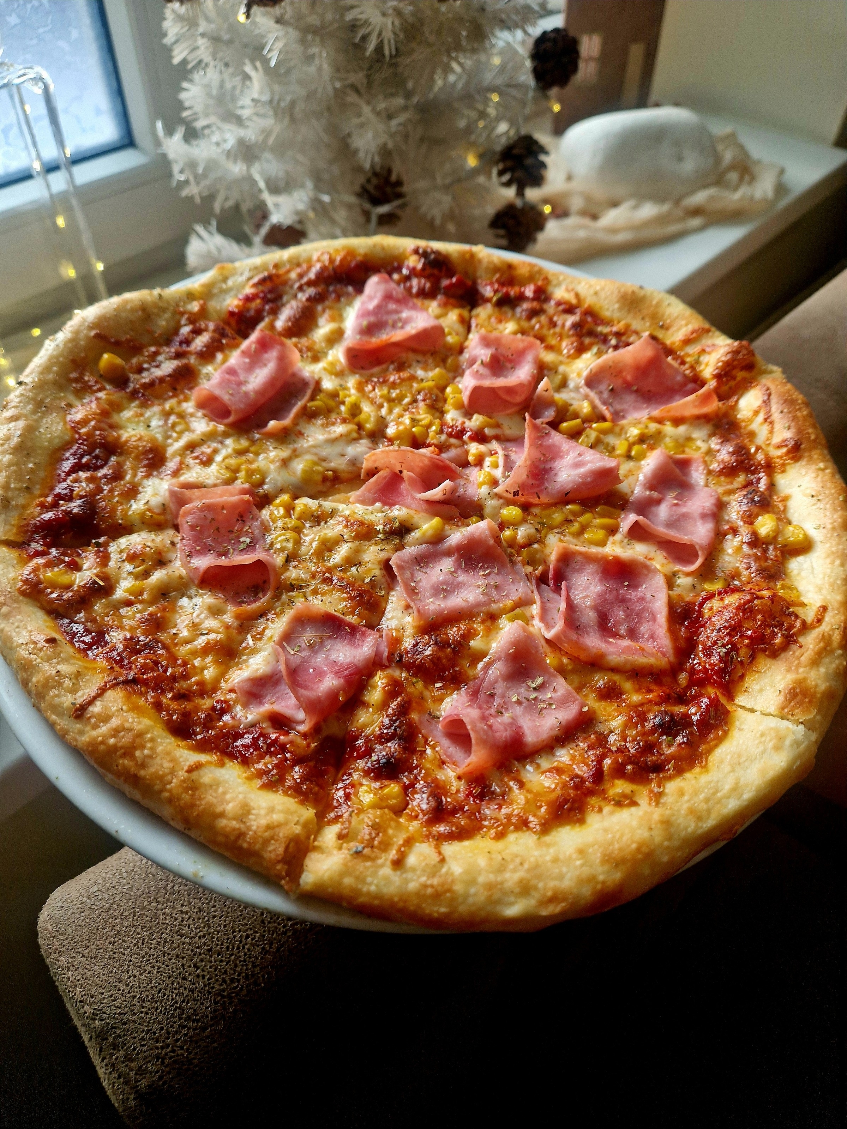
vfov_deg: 73.9
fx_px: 750
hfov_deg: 58.9
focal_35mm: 23
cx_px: 424
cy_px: 564
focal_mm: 5.4
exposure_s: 1/182
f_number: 1.8
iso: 64
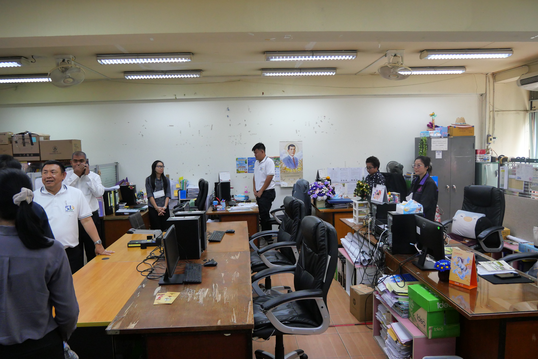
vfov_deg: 53.2
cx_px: 269
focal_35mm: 24
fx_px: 359
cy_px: 180
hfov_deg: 73.7
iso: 1600
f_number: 4
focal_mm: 12
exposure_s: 1/160
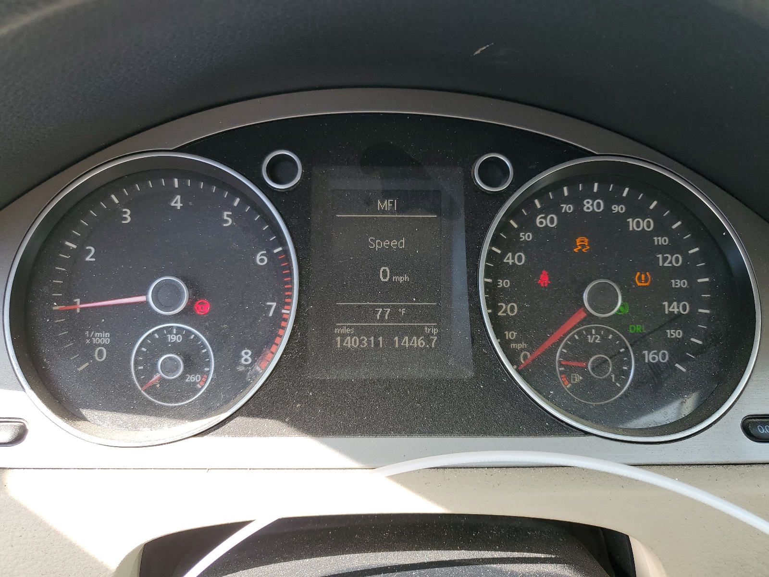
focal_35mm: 26
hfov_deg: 67.3
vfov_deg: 53.1
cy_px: 288
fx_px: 578
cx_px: 384
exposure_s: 1/238
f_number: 1.5
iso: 50
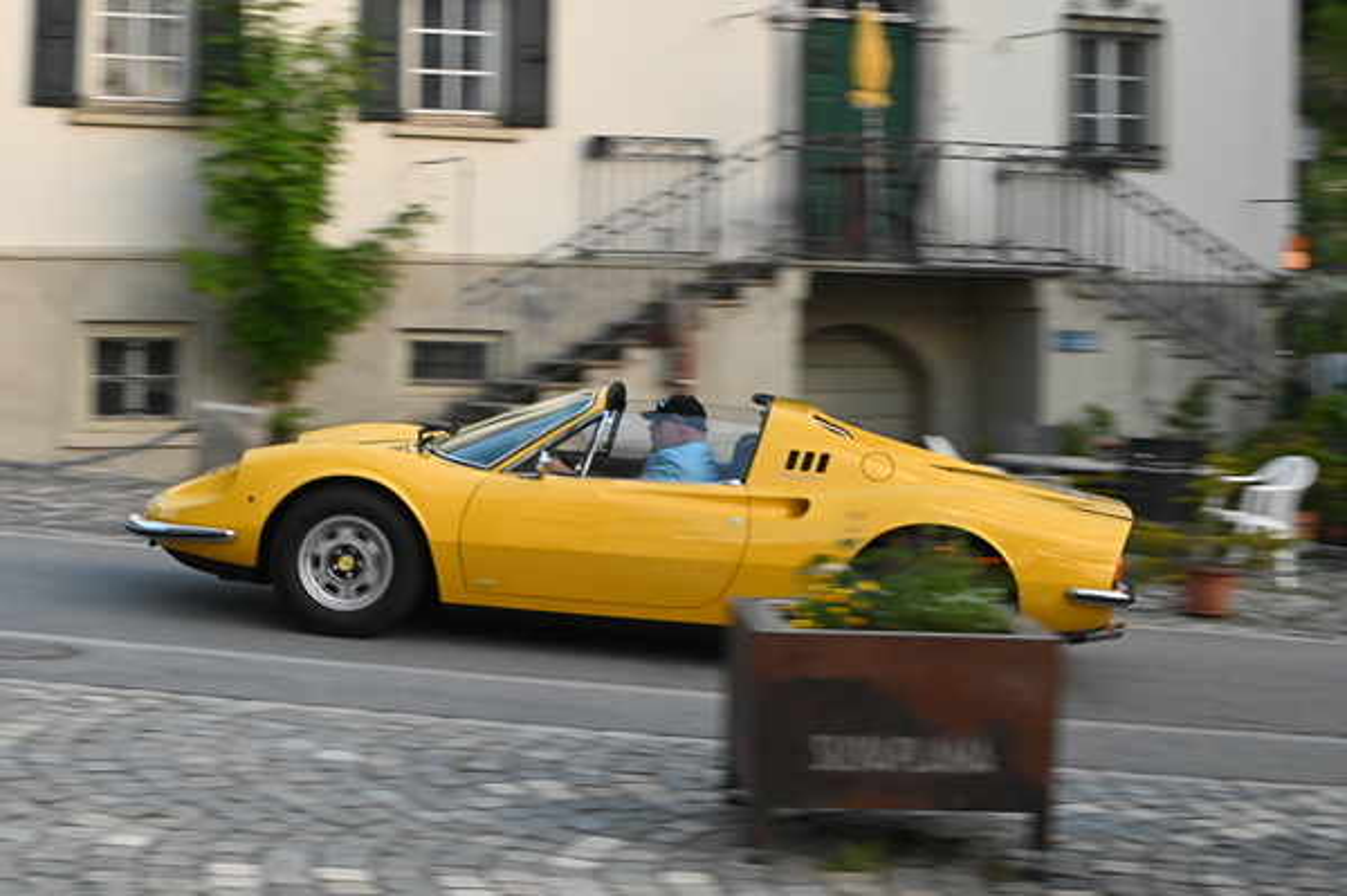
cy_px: 448
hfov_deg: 28.9
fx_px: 2617
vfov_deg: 19.4
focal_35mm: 70
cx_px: 674
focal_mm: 70
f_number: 22
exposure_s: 1/50
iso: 10000
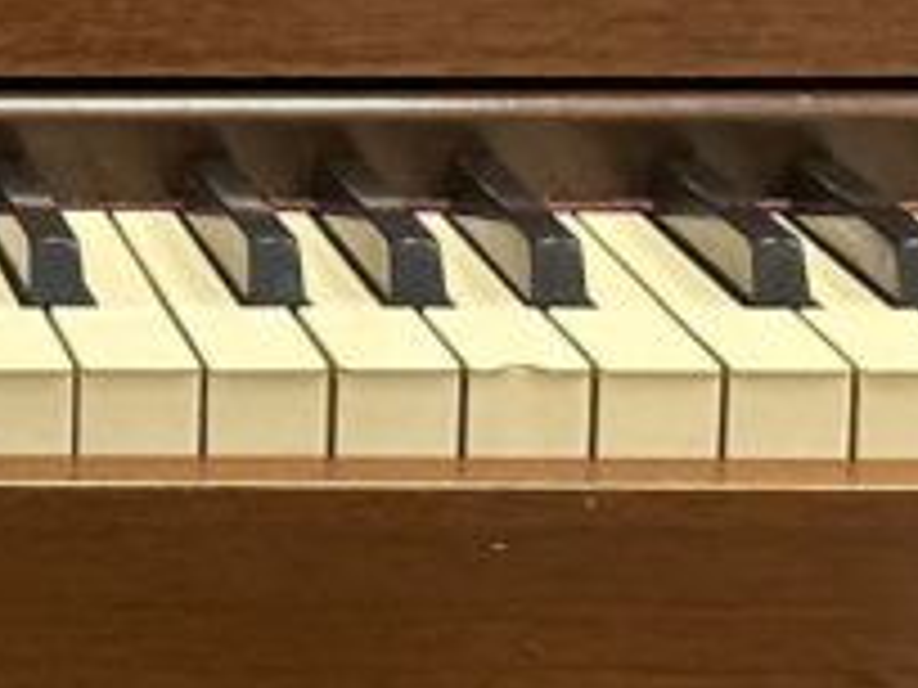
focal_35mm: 241
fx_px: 6391
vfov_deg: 6.1
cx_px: -824
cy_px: -13
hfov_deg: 7.9
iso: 400
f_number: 1.78
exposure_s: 1/40
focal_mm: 6.86
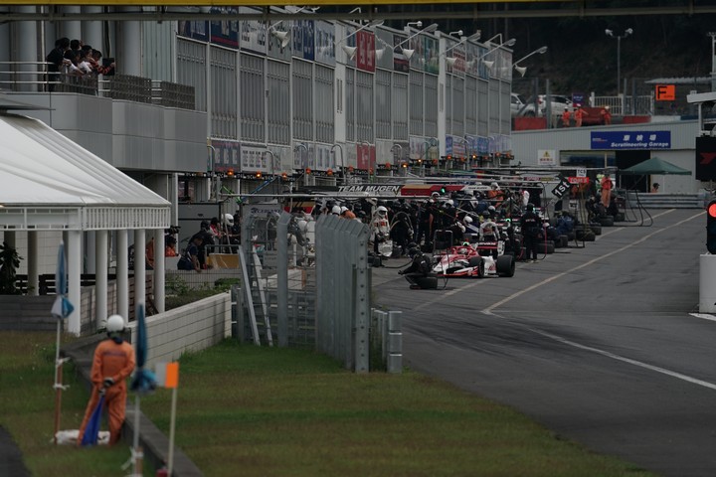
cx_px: 358
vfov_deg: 2.3
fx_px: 11932
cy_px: 238
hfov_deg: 3.4
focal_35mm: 600
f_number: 7.1
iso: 250
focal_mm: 600
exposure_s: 1/800
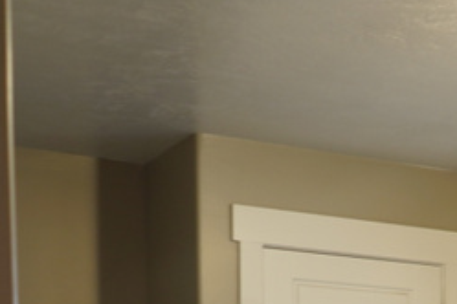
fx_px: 1460
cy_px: 561
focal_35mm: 115
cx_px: 787
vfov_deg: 11.1
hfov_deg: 15.6
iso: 320
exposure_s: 1/6
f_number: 3.5
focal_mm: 28
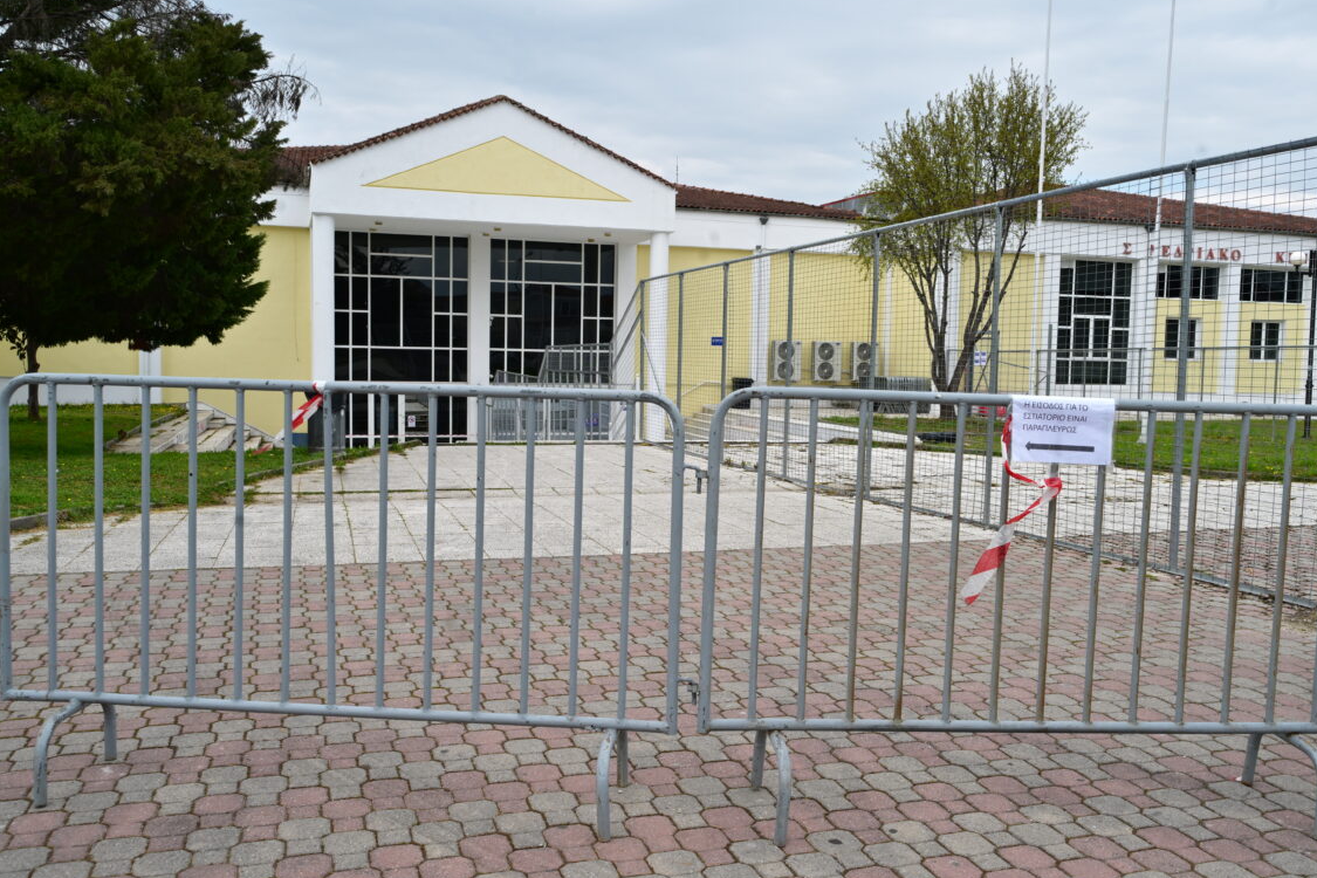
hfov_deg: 57.9
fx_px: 1190
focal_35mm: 33
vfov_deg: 40.5
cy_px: 432
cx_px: 701
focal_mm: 30.5
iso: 500
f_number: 9
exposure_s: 1/800
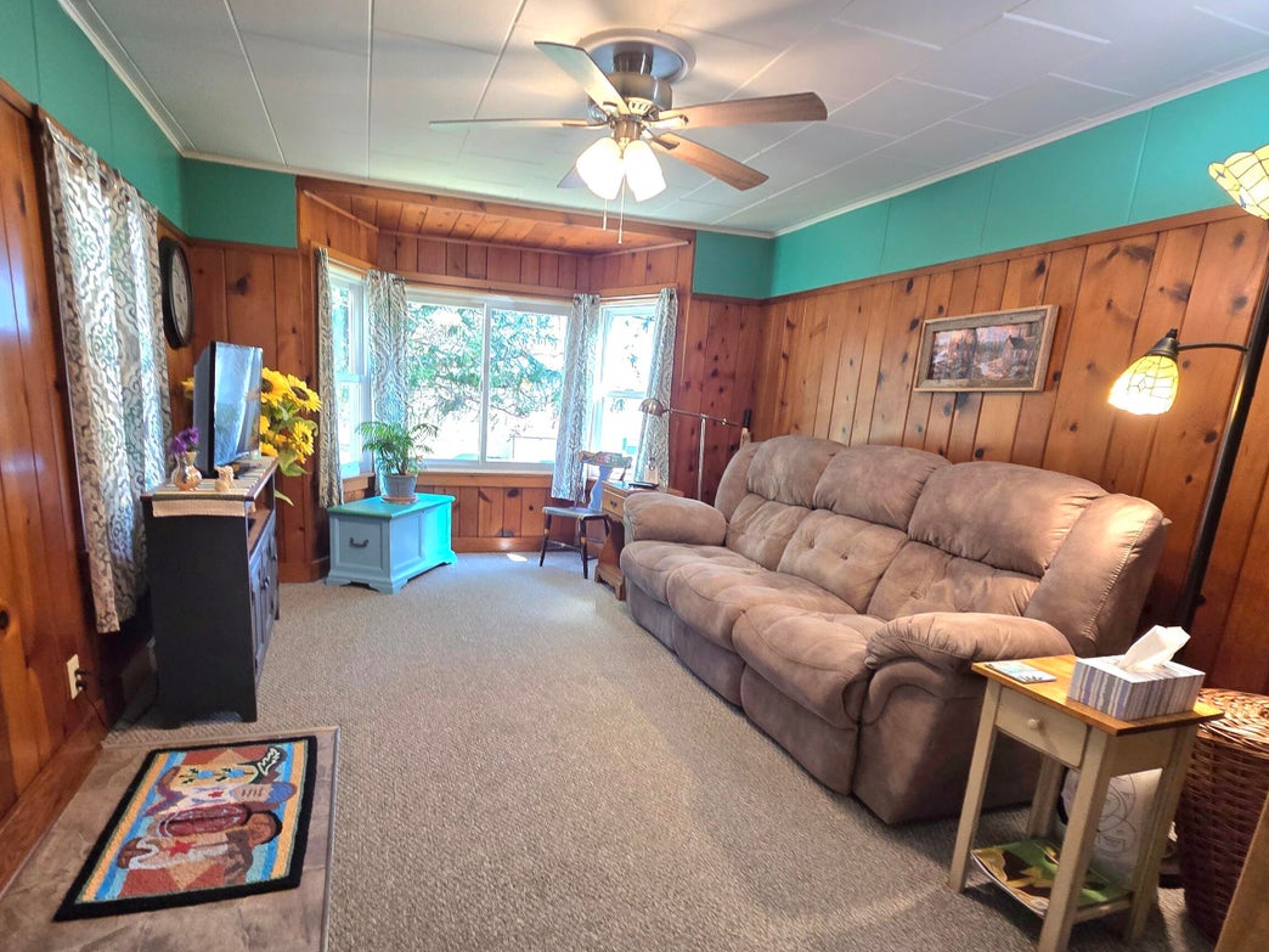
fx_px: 623
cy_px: 539
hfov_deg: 90.8
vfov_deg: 74.4
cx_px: 577
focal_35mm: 17
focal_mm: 2.2
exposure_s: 1/60.2
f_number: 2.2
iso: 200
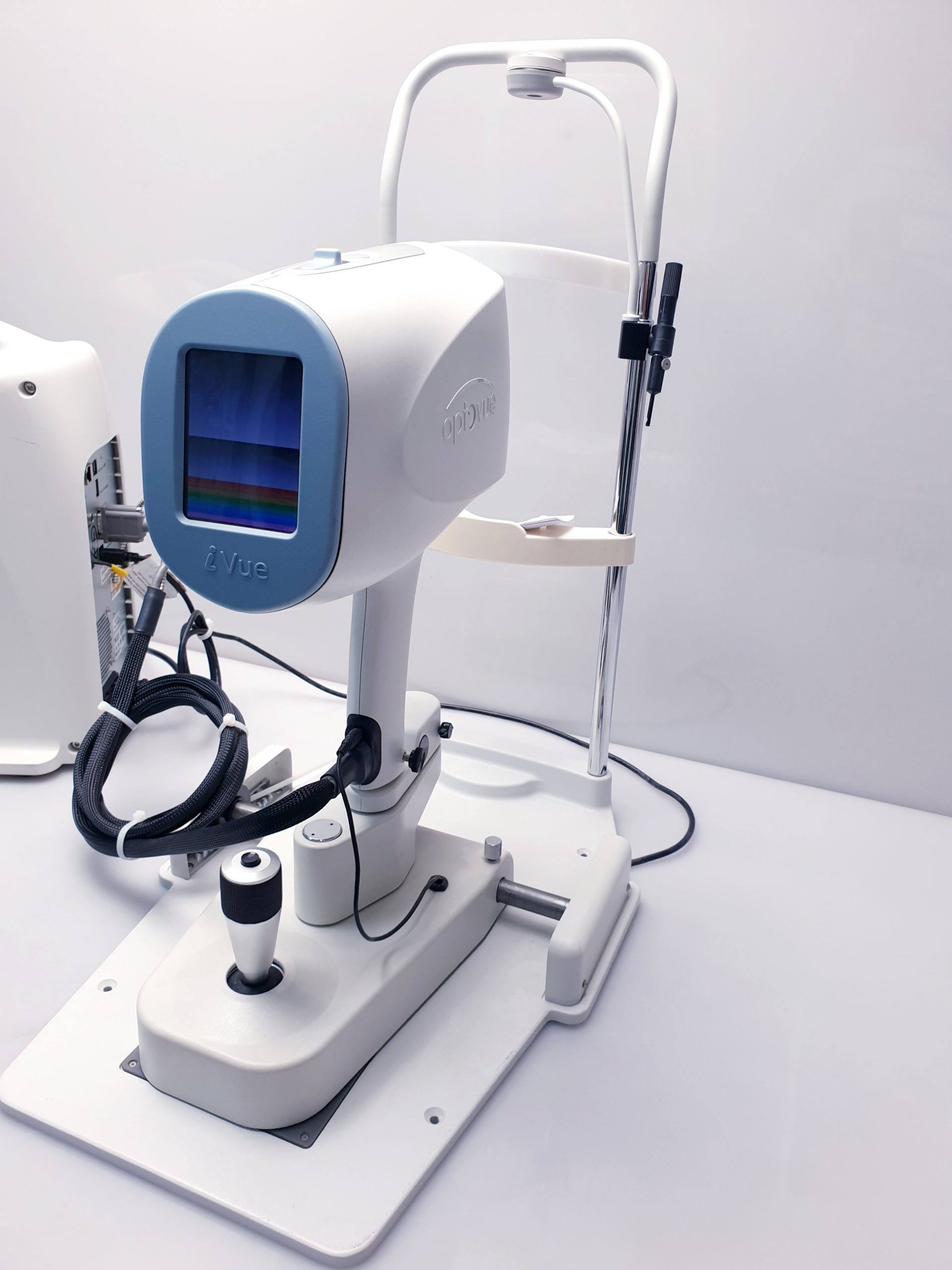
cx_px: 476
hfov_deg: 53.1
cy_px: 635
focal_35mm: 26
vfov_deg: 67.3
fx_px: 953
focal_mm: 4.3
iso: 80
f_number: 2.4
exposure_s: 1/100
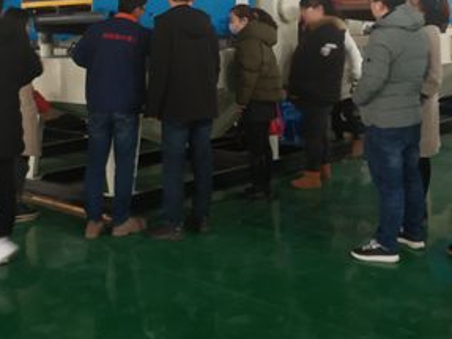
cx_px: 162
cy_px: 66
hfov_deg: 28.8
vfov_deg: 21.6
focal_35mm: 67
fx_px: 874
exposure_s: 1/12
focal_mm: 4.5
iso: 889
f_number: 2
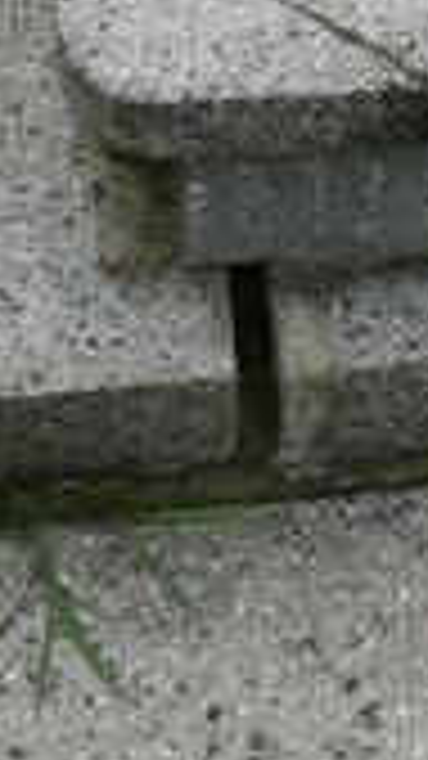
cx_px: 586
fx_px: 2180
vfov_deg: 18.3
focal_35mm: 108
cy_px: -256
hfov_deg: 10.9
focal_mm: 7.4
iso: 100
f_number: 5
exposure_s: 1/200
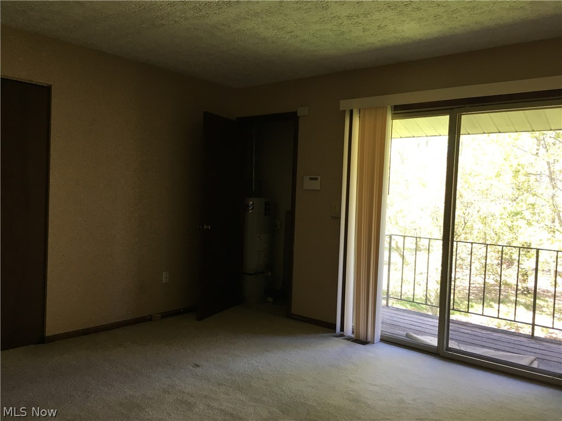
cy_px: 210
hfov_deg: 61.7
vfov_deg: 48.2
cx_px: 281
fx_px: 471
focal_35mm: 29
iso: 32
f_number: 2.2
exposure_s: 1/30
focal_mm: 4.15
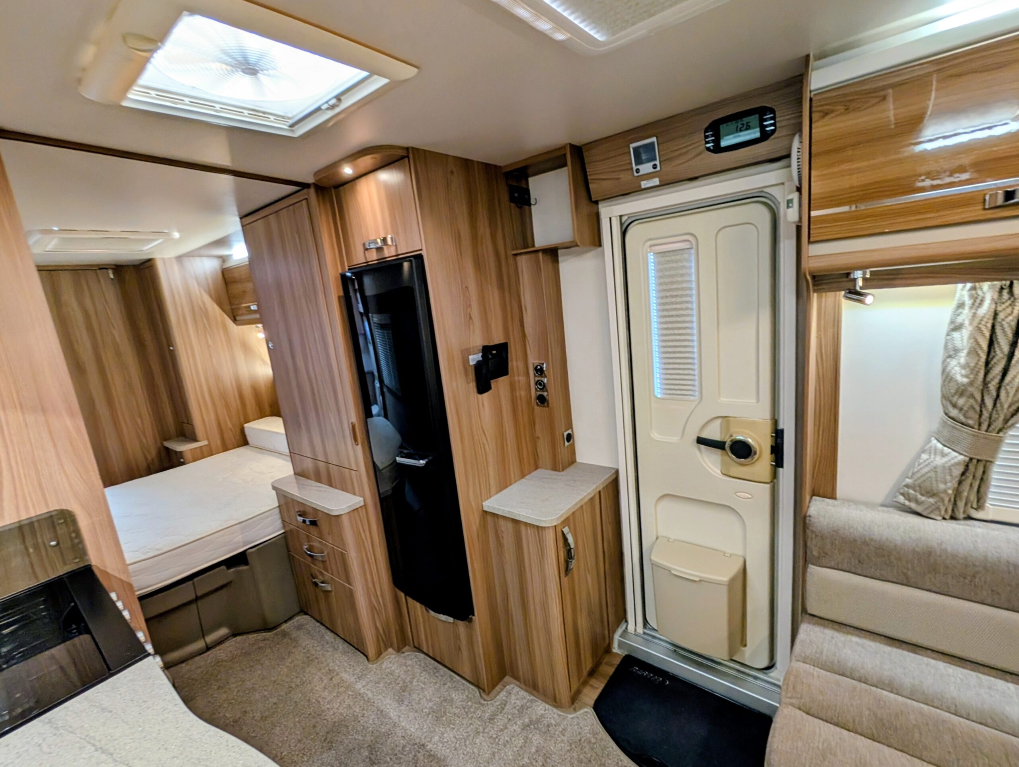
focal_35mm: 12
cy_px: 384
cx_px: 510
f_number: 1.7
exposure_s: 1/45.7
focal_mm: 2.02
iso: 109
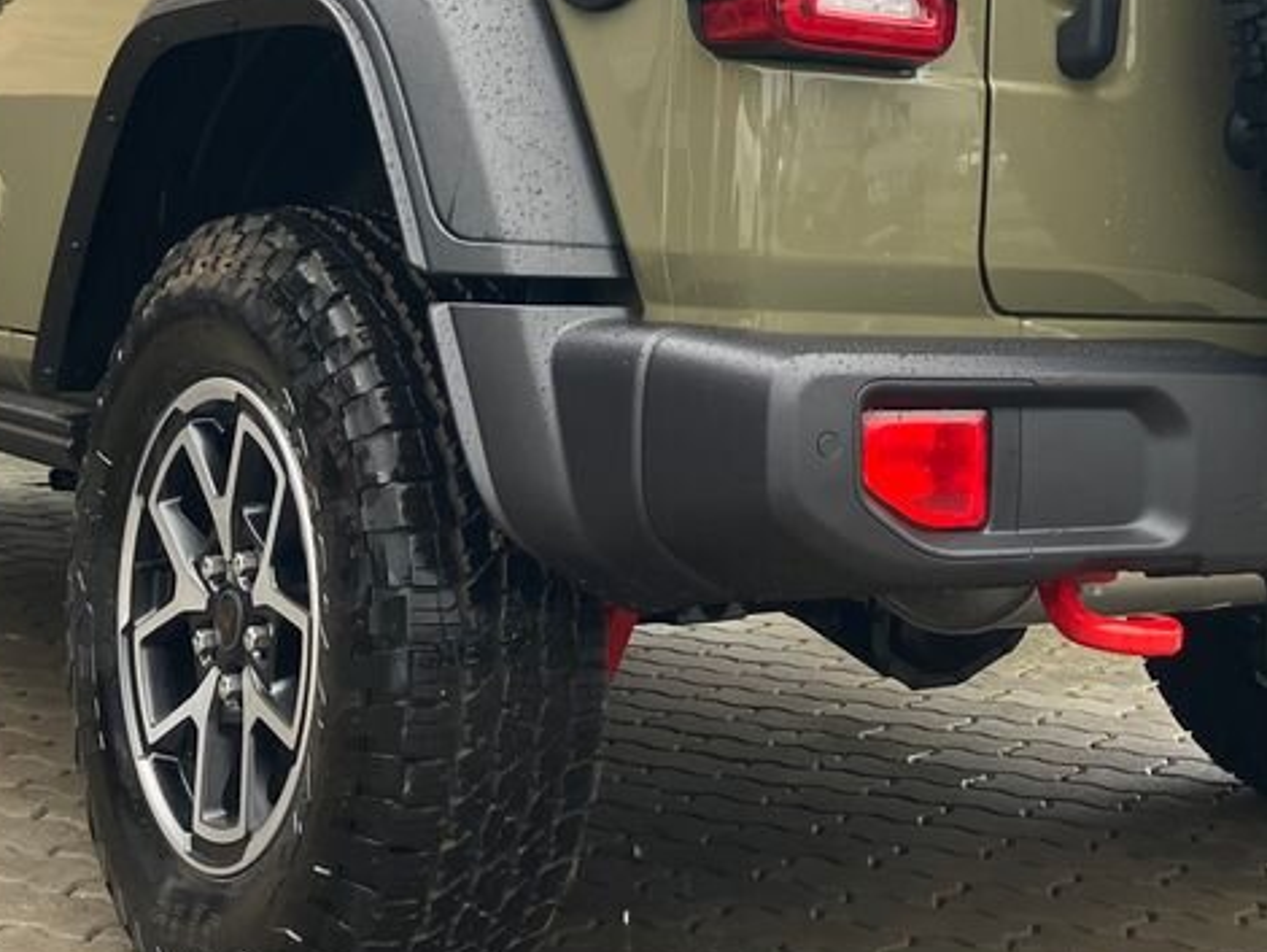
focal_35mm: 61
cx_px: 739
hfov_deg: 31.6
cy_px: 127
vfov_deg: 23.5
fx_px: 2234
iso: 64
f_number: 1.8
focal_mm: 3.99
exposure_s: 1/121
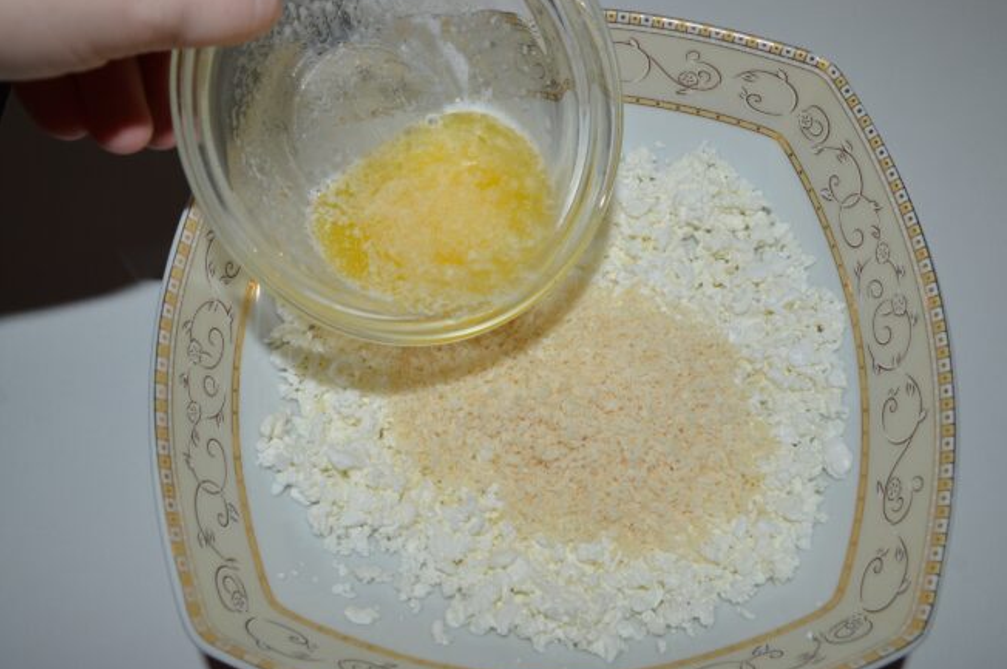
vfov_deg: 44.8
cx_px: 514
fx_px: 810
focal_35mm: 29
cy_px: 351
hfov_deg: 63.7
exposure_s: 1/60
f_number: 8
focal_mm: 18
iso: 100
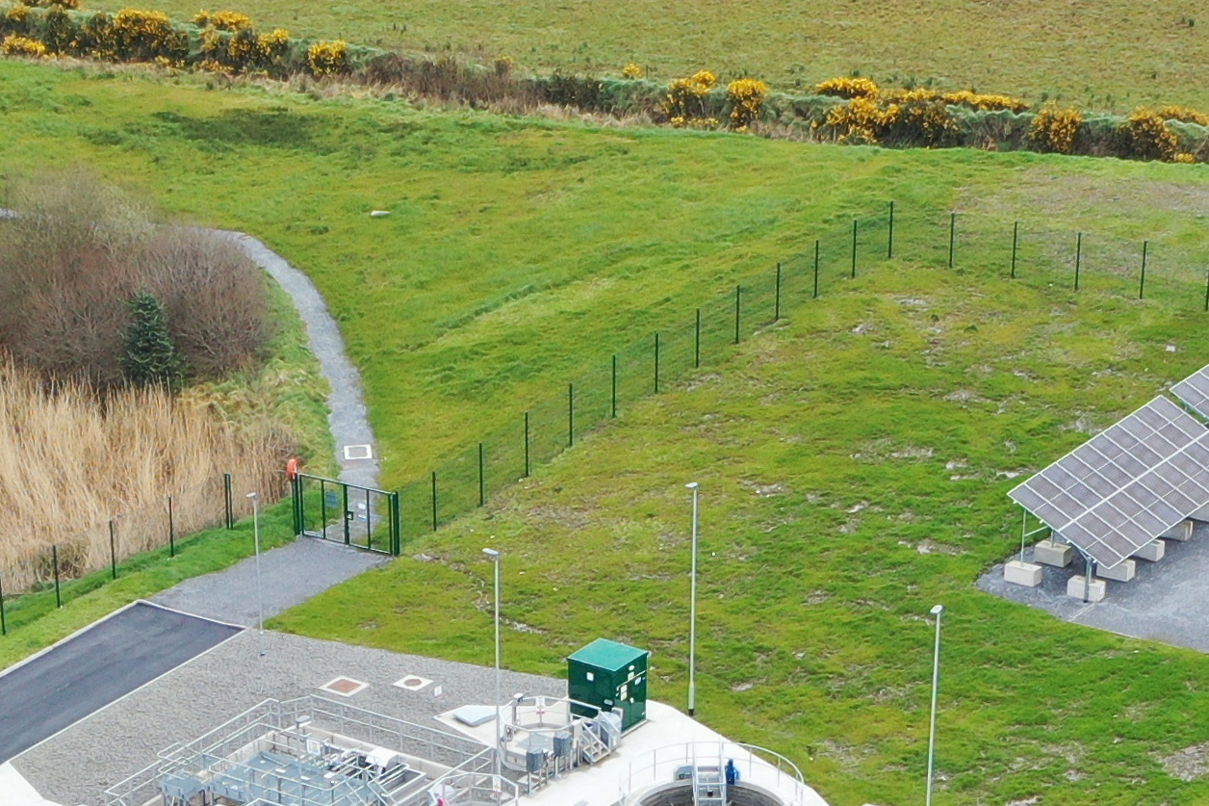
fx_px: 4096
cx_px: 521
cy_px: 1483
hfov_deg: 16.8
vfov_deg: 10.5
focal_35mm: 122
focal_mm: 10.26
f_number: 4.5
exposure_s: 1/120
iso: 100
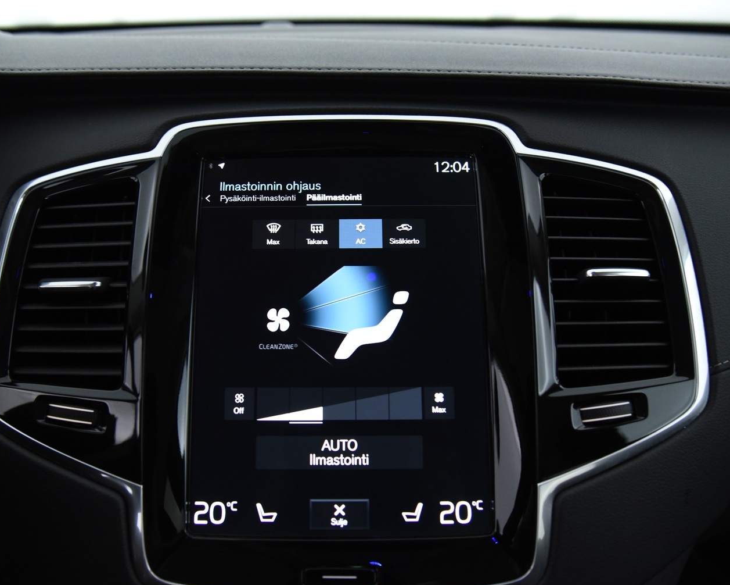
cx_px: 340
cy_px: 301
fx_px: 627
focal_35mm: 29
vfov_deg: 50.0
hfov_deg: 60.4
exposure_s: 1/50
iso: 4000
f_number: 4
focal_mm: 24
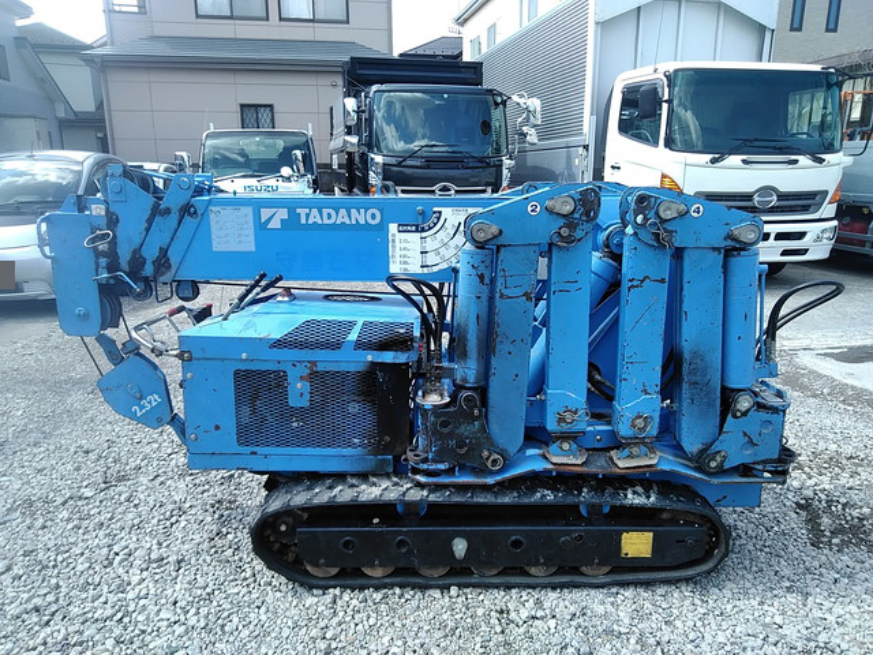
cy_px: 328
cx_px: 436
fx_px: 681
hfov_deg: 65.3
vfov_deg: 51.4
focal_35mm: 27
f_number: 2.2
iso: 60
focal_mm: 3.46
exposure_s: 1/275
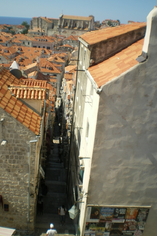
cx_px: 71
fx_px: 255
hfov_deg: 34.2
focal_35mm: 39
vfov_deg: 49.5
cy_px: 113
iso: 50
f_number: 4.6
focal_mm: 6.3
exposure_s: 1/400
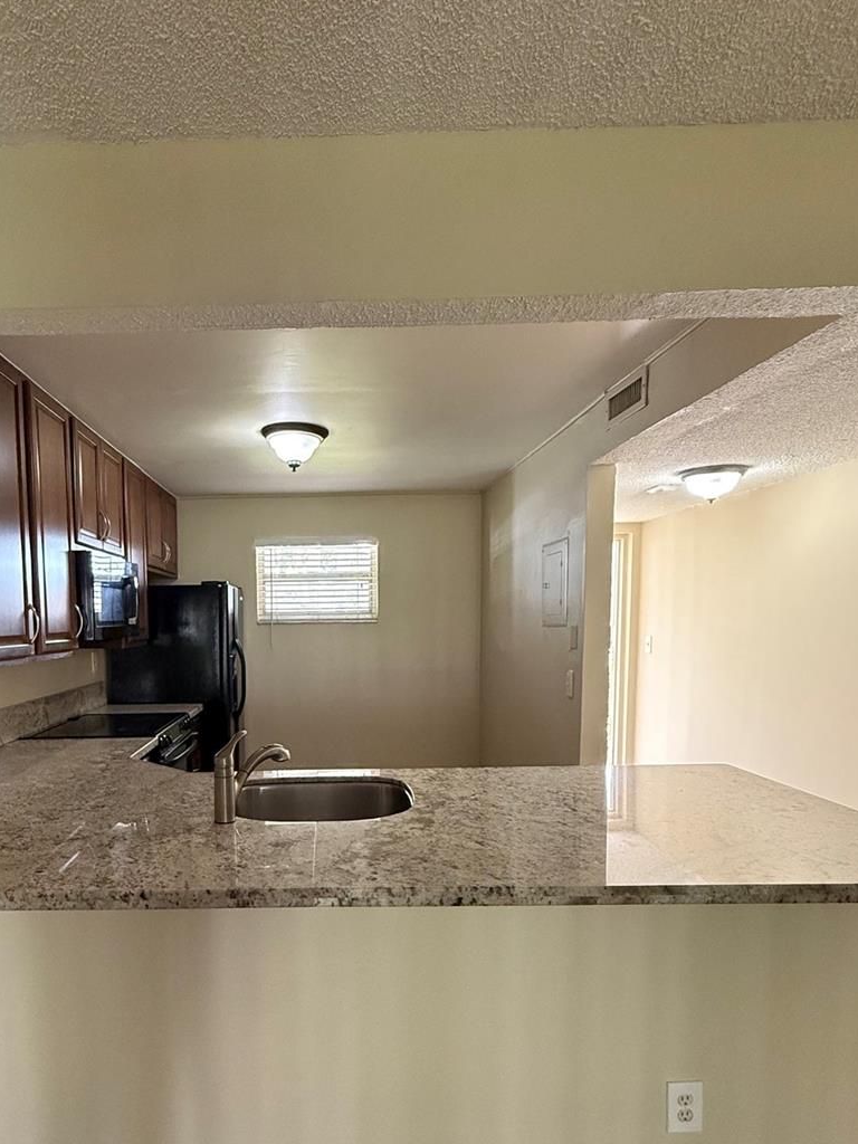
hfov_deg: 62.2
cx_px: 301
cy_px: 688
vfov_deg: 78.1
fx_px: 694
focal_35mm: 21
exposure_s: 1/120
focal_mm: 2.22
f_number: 2.2
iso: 640
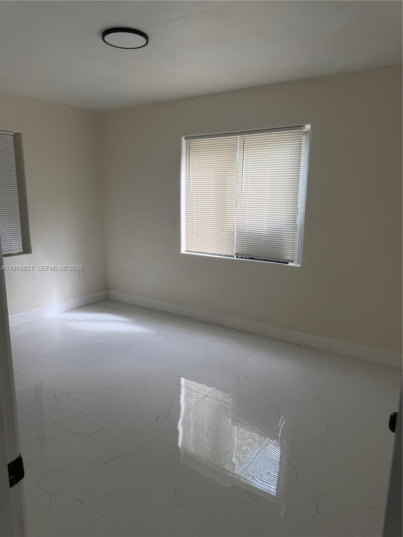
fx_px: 373
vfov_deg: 71.6
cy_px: 268
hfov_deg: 56.8
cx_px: 202
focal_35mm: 24
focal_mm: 6.76
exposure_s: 1/258
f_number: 1.78
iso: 80
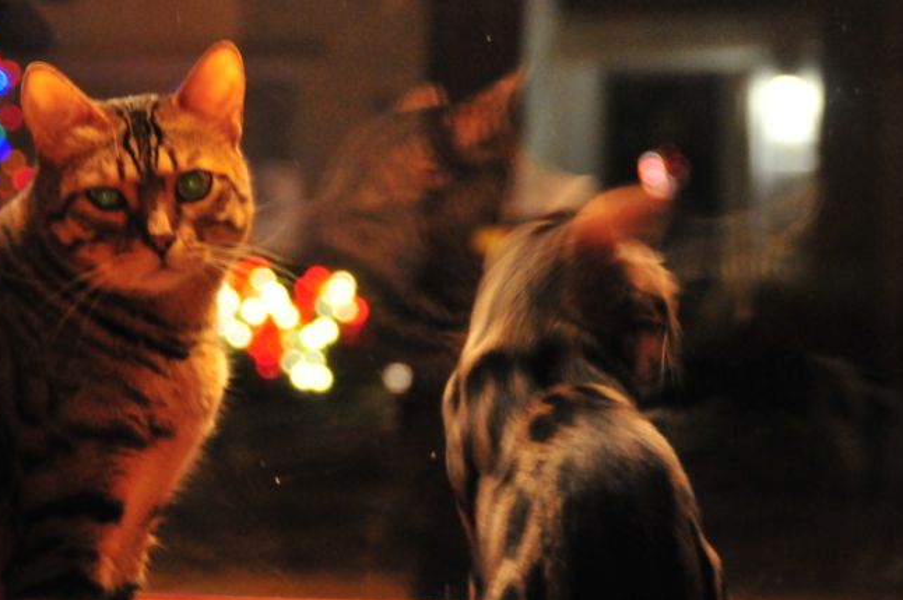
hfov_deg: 10.6
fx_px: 4885
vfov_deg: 7.0
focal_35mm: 195
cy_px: 364
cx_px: 292
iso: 3200
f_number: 5
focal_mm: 82
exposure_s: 1/4
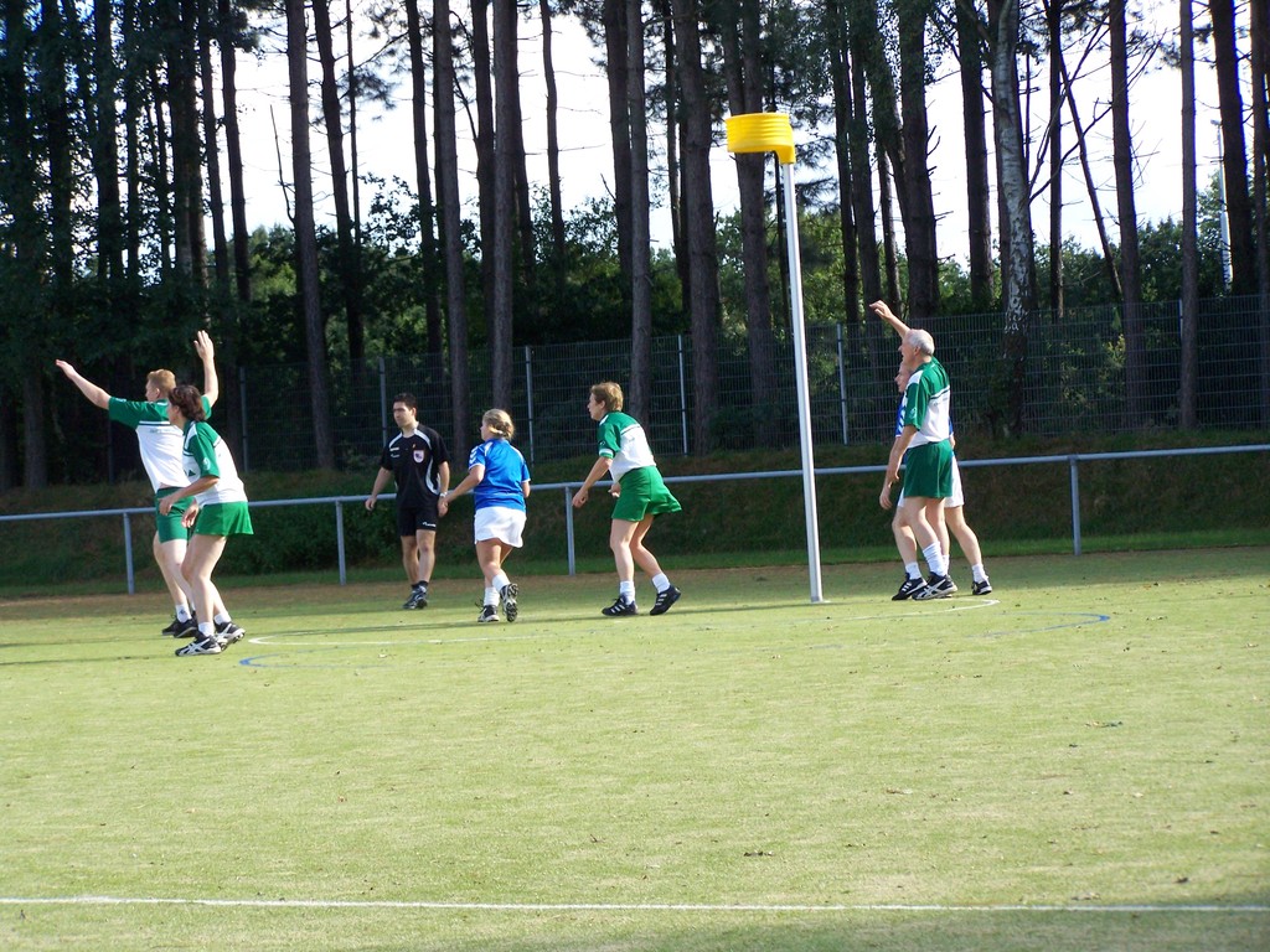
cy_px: 476
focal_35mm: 128
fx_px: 4696
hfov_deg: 15.4
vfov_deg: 11.6
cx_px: 635
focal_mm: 21.2
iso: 160
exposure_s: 1/500
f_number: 3.3
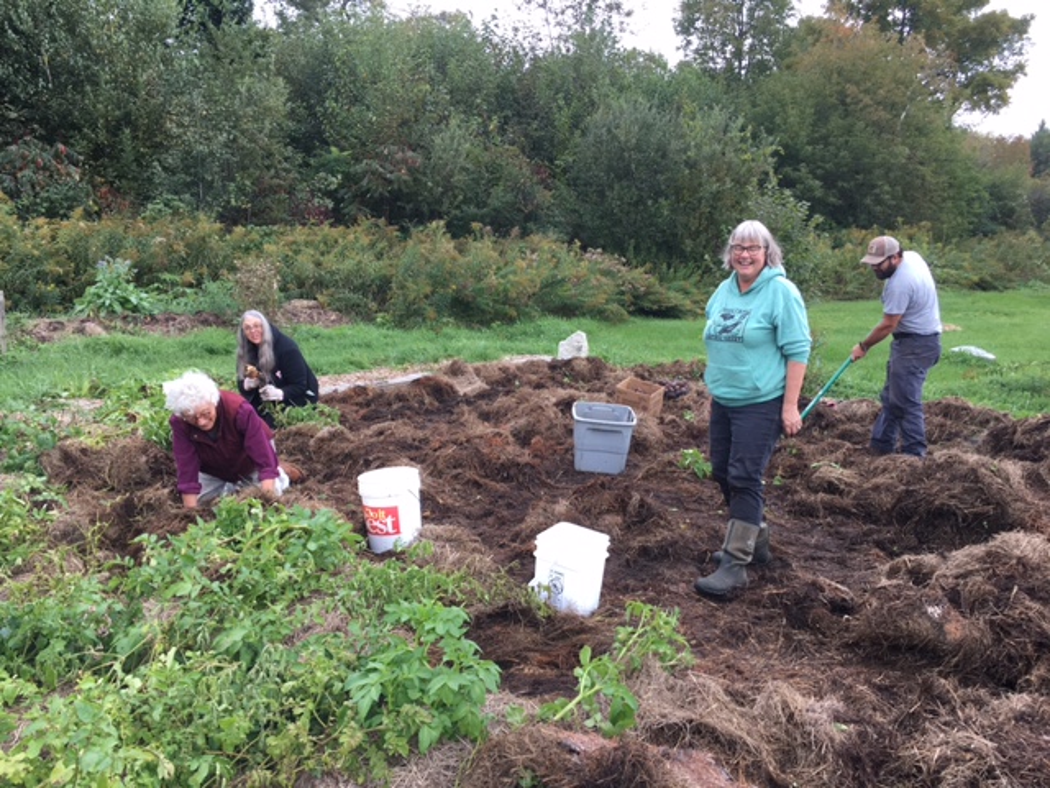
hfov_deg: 61.7
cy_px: 394
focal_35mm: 29
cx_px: 525
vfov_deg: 48.2
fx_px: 880
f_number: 2.2
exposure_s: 1/120
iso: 32
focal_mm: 4.15
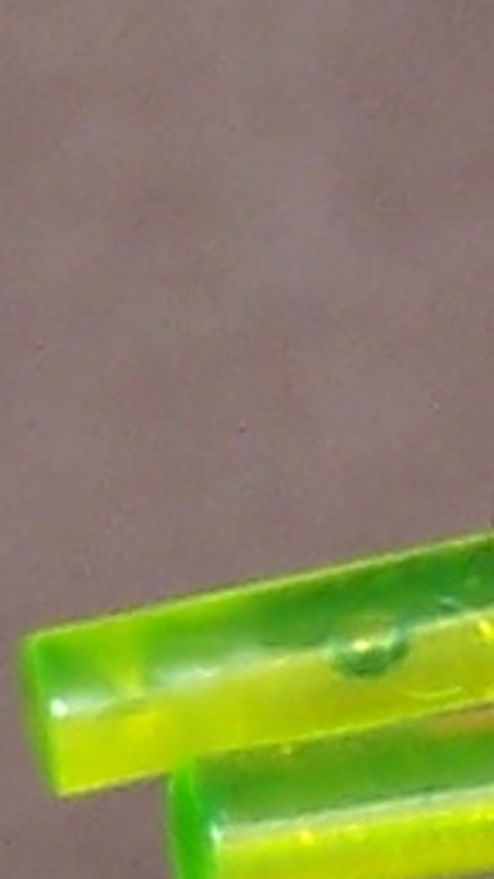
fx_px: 26395
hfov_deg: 1.1
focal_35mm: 1132
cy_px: 1677
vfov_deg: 1.9
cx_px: 1891
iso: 80
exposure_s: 1/100
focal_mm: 17.5
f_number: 3.2
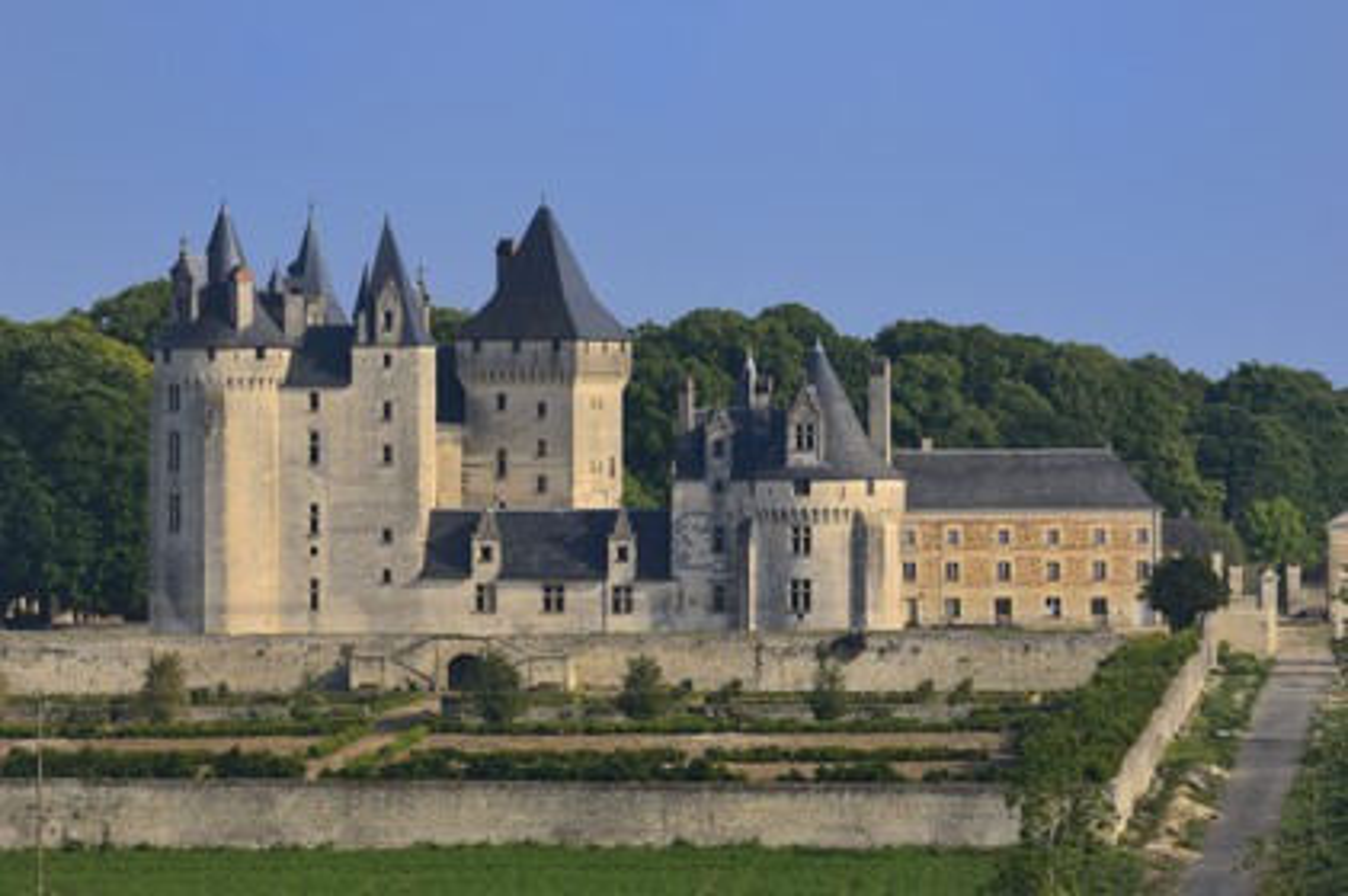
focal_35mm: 450
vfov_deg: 3.1
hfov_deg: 4.6
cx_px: 674
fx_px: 16836
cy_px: 448
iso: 100
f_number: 5
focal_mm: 300
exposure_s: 1/640
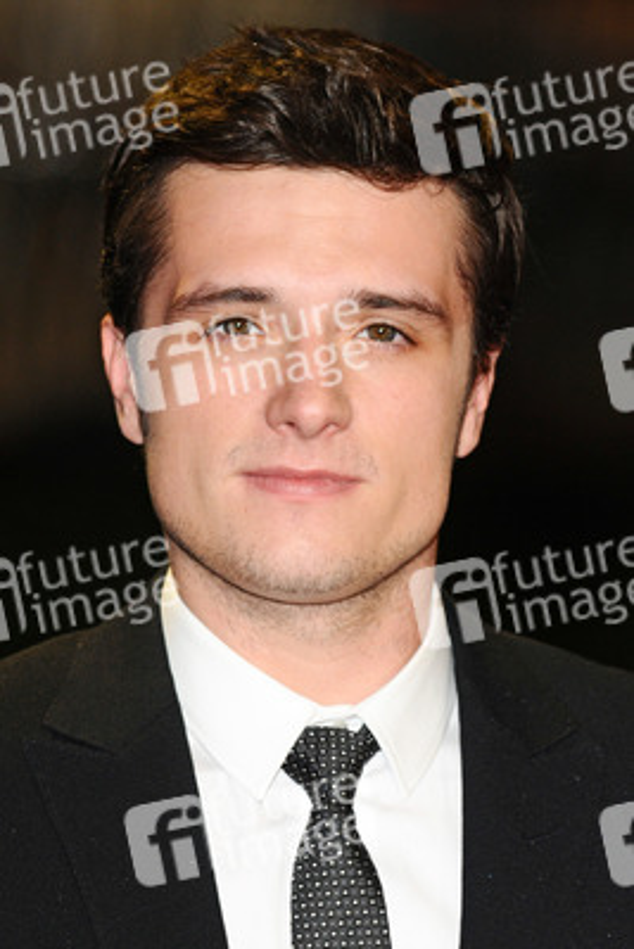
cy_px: 474
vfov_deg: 7.4
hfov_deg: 5.0
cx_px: 317
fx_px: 7324
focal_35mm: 278
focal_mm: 185
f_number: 4.5
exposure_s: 1/200
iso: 640
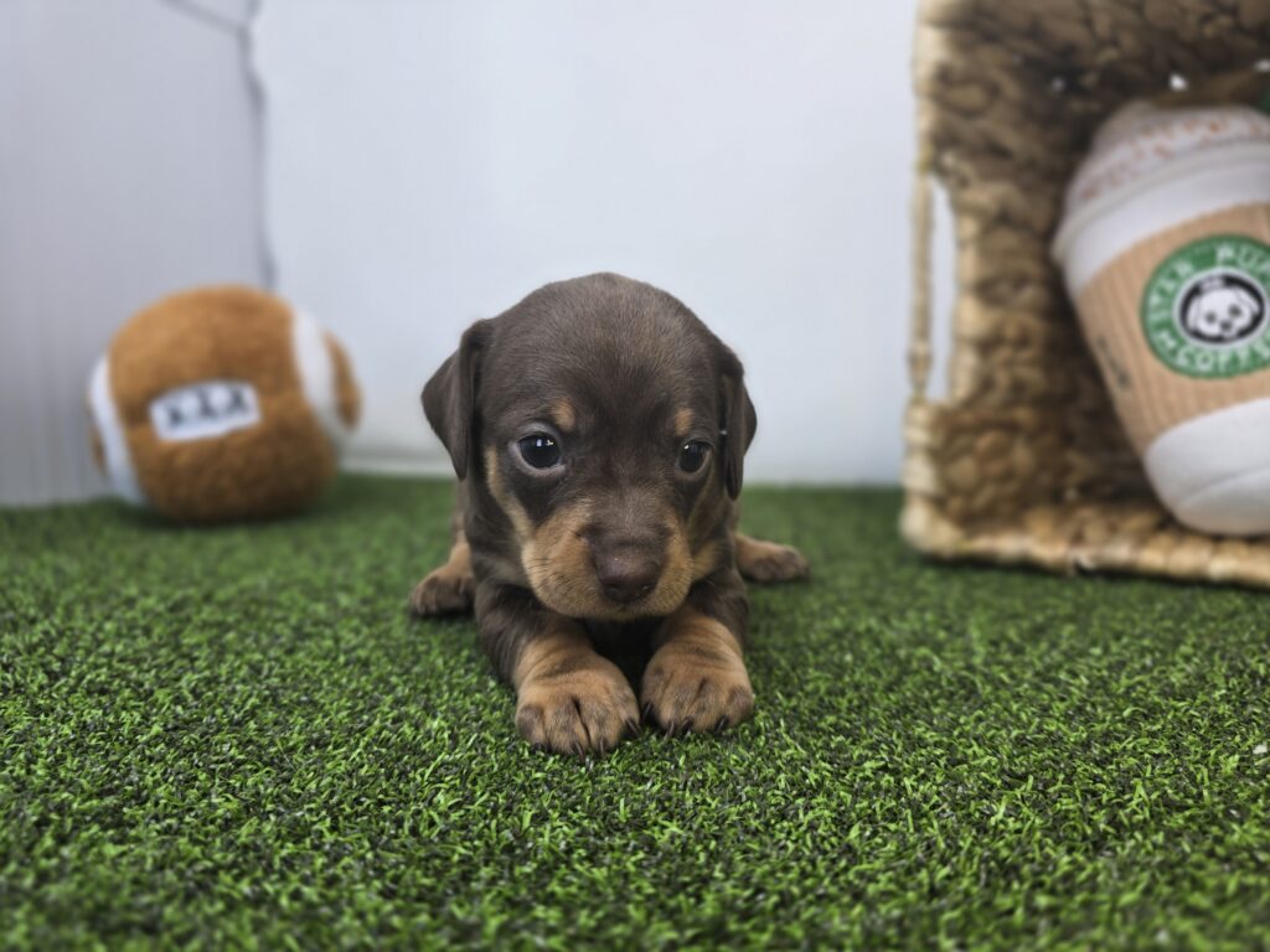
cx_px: 635
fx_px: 844
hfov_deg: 73.9
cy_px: 476
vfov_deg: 58.9
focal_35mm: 23
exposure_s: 1/120
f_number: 1.7
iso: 40
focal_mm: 6.3
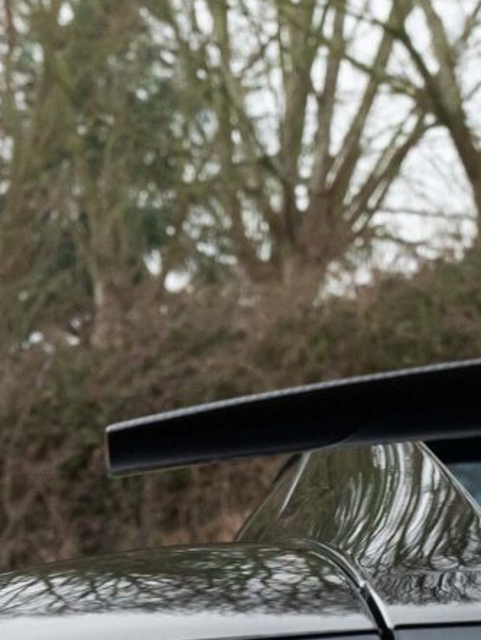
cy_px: 703
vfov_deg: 12.8
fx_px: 2802
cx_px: 220
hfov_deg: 9.8
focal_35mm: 151
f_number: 5
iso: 2000
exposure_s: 1/500
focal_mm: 34.1
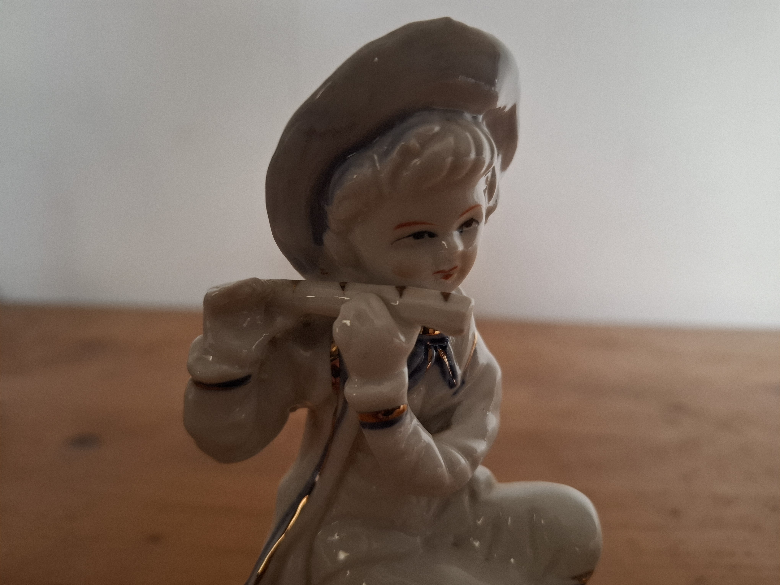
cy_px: 292
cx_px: 390
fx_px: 518
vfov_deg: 58.9
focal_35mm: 23
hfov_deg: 73.9
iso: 200
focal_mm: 5.54
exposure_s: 1/100
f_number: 1.8
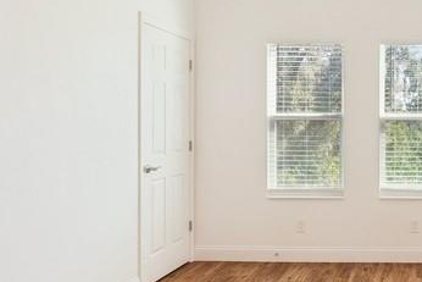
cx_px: 412
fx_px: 457
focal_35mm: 39
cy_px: 123
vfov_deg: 34.2
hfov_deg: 43.3
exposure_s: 1/25
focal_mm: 10
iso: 200
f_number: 8
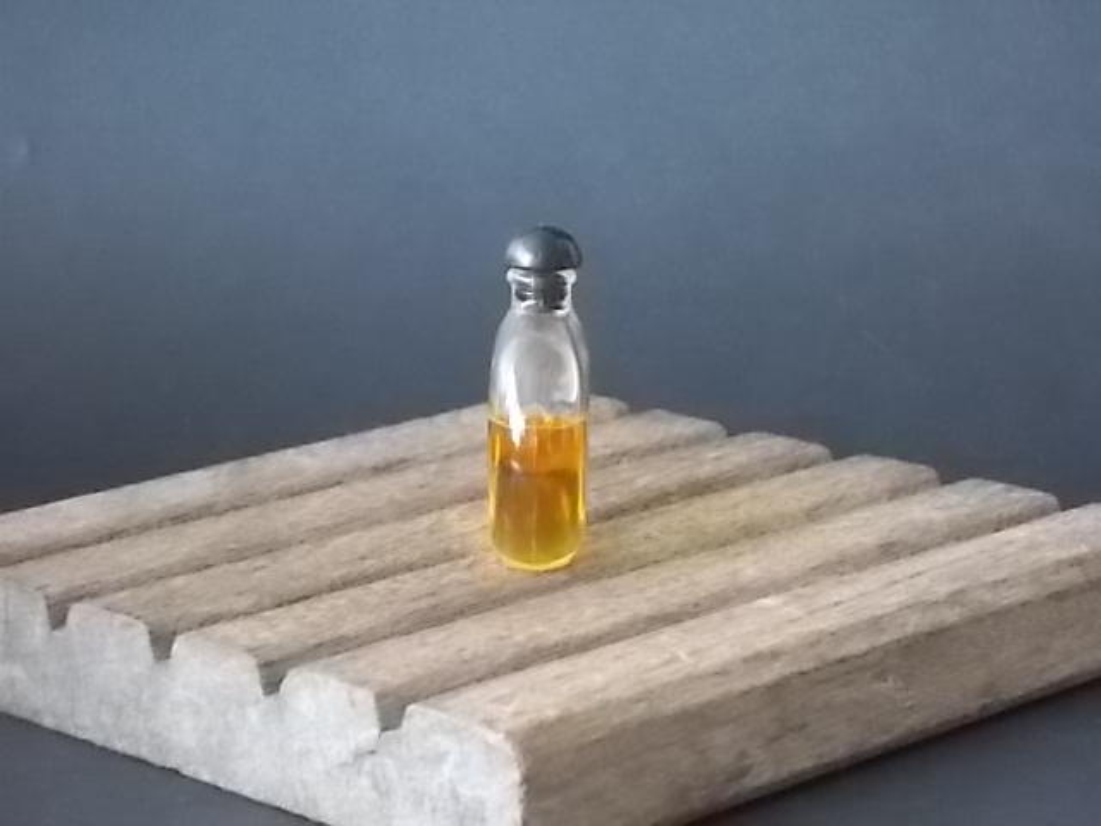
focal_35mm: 113
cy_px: 413
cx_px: 550
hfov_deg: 17.4
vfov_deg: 13.1
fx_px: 3594
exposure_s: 1/30
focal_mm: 20.1
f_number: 6
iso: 800
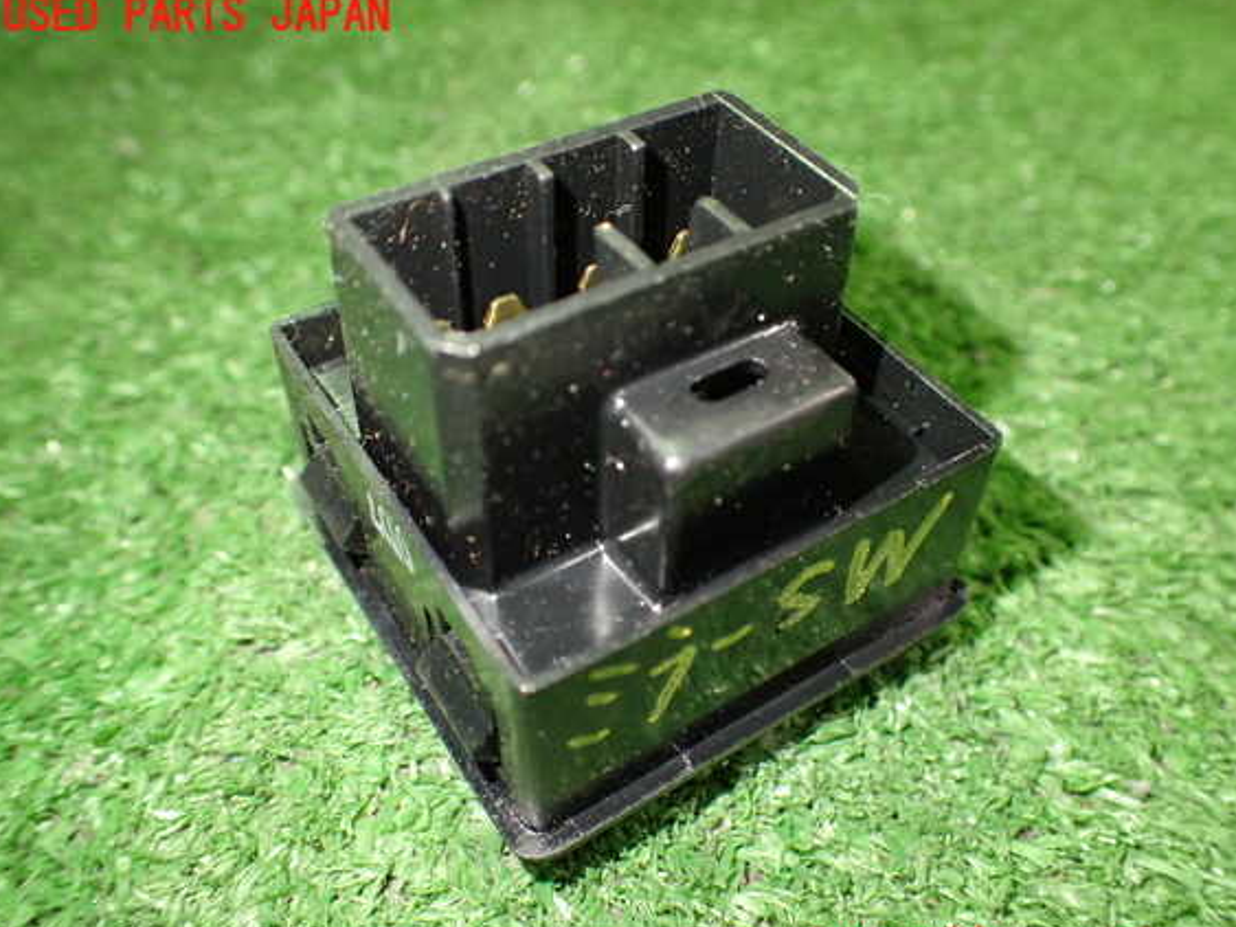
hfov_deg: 56.8
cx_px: 650
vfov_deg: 44.1
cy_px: 483
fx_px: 1142
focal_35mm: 32
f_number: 2.3
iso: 800
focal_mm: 5.4
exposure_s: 1/60
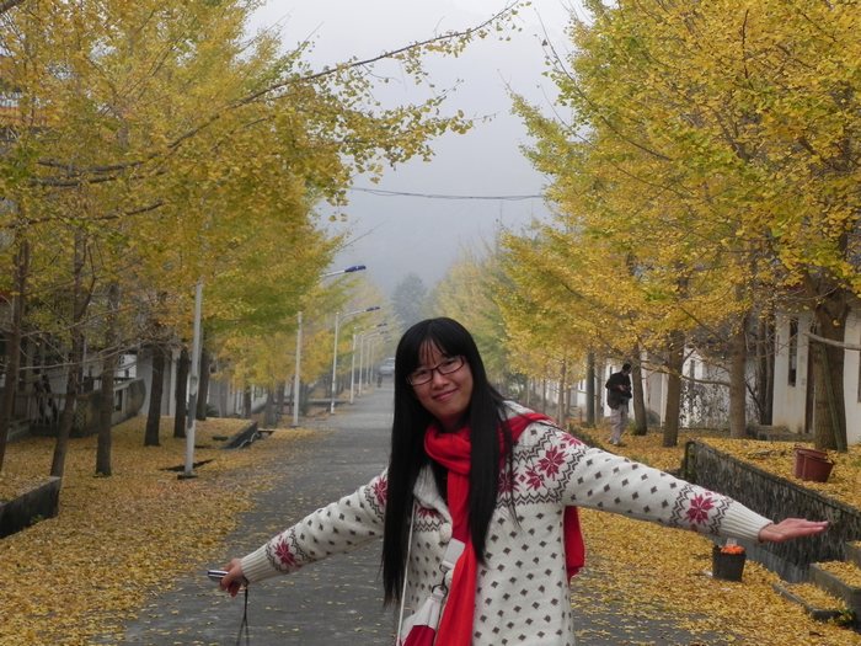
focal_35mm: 85
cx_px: 430
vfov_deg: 17.4
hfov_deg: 23.0
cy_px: 323
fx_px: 2114
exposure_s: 1/125
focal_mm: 15.1
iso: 235
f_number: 4
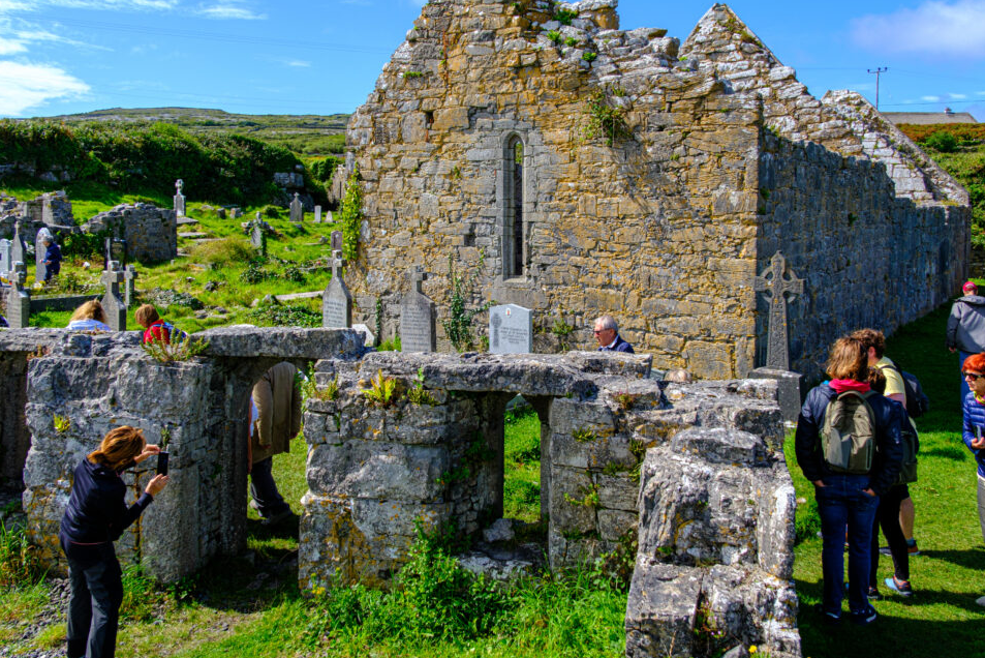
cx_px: 478
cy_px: 307
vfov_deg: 45.0
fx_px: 794
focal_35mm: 29
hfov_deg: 63.6
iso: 125
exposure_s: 1/280
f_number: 8
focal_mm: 18
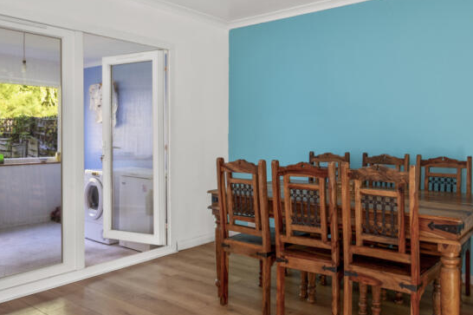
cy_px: 138
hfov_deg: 60.4
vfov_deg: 43.4
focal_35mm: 30
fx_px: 394
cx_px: 317
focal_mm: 16
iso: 200
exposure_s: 1.6
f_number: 16
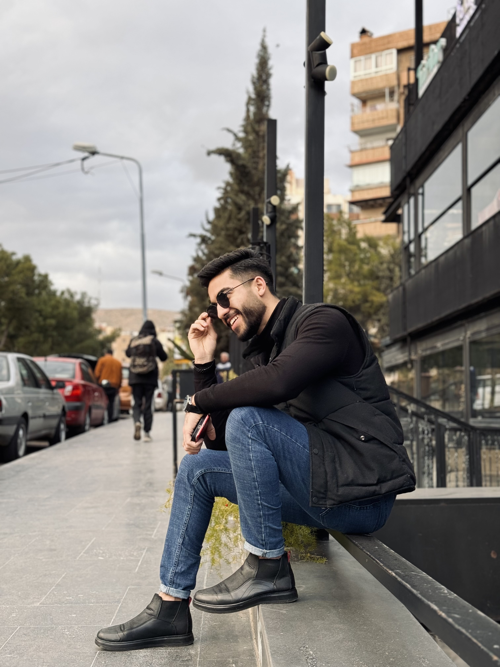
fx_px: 924
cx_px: 250
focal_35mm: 48
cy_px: 334
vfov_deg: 39.7
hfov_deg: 30.3
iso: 64
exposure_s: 1/349
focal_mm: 6.86
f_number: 1.78
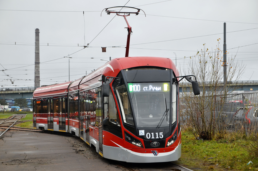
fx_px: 483
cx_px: 129
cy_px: 86
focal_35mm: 68
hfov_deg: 29.9
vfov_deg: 20.1
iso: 200
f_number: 4.8
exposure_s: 1/30
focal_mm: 45
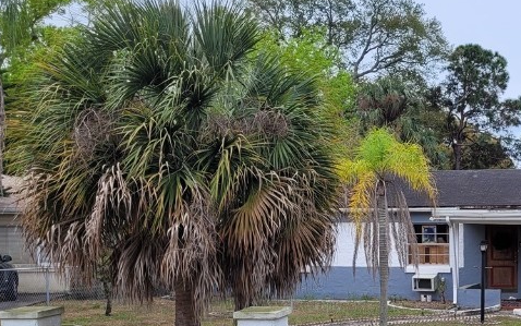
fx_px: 838
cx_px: 493
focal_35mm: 59
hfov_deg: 32.4
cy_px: 265
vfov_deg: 21.7
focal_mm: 5.4
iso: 40
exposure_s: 1/861
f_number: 1.8
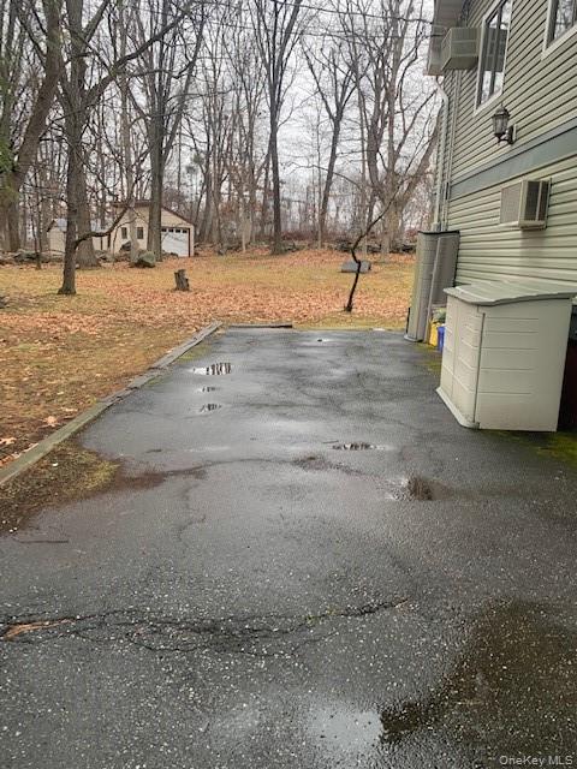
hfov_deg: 53.1
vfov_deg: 67.3
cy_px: 384
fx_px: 578
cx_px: 288
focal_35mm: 26
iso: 50
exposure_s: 1/121
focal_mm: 4.25
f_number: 1.8
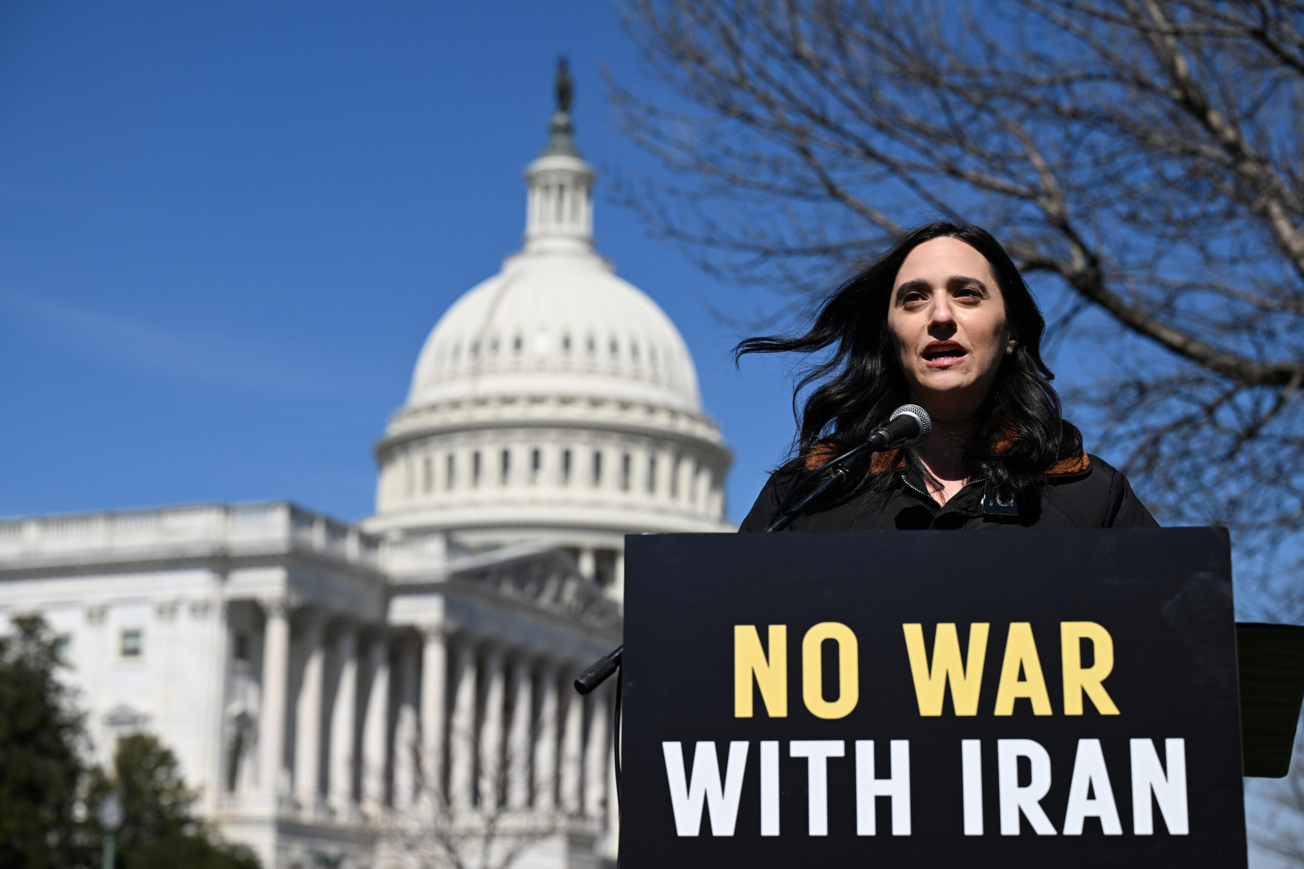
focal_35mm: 70
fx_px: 2536
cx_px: 652
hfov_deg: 28.8
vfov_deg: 19.5
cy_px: 434
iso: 250
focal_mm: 70
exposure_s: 1/4000
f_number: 4.5
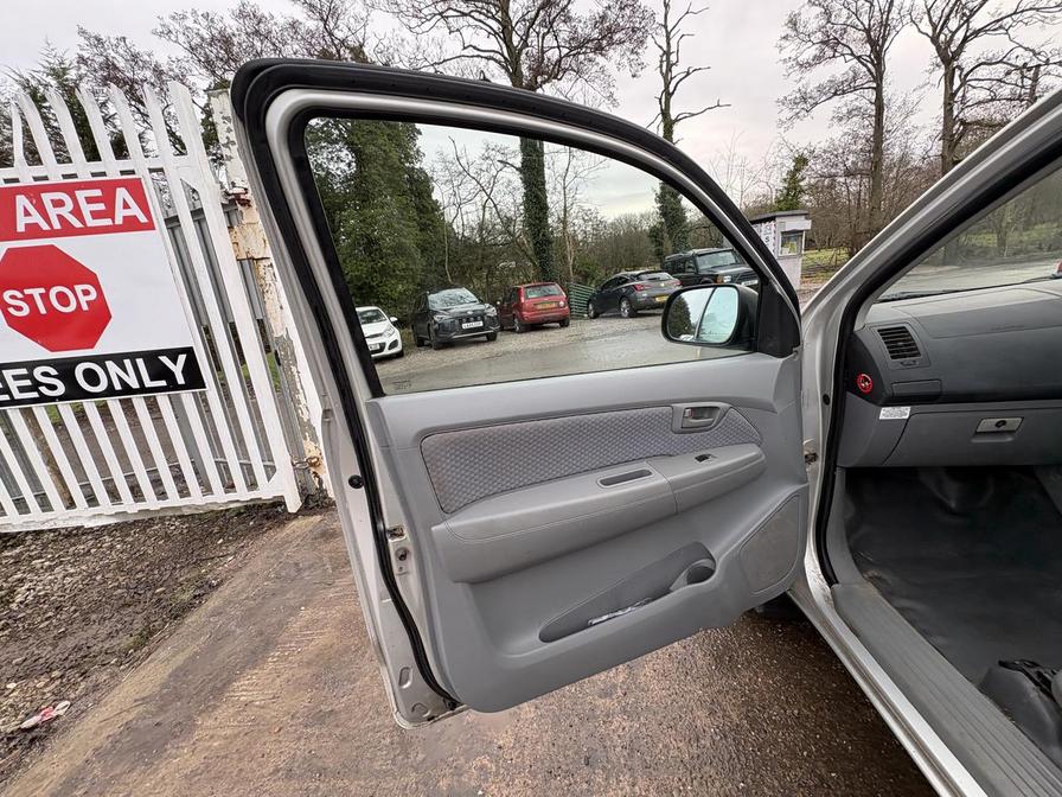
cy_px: 398
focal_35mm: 14
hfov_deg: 102.1
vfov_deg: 85.7
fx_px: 430
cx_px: 531
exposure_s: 1/129
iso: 50
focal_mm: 2.22
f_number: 2.2
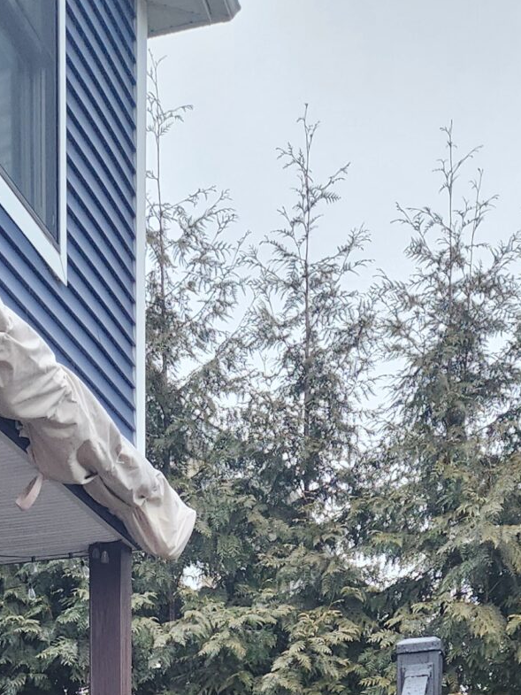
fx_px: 1505
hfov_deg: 19.2
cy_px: 1088
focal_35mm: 75
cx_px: 22
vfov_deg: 21.2
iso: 200
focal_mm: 5.4
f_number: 1.8
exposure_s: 1/120
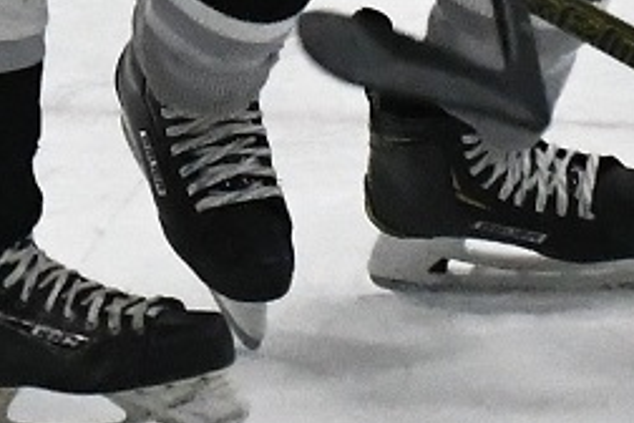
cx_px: 623
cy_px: -320
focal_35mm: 495
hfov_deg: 4.2
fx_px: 8717
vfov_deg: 2.8
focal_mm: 70
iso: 6400
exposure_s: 1/1000
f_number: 4.5
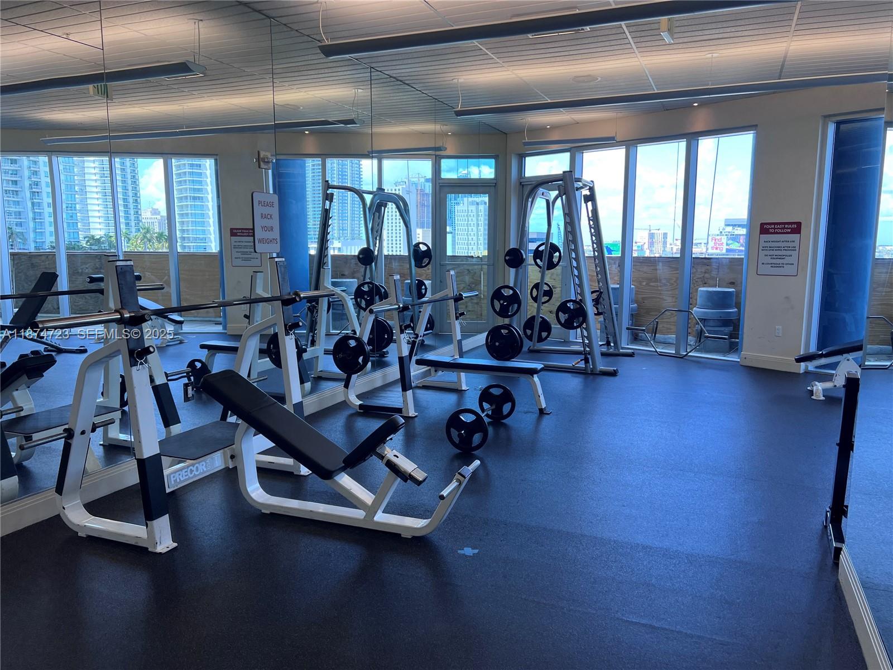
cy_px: 335
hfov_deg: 67.3
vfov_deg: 53.1
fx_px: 671
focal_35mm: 26
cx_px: 446
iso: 40
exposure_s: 1/238
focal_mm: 5.7
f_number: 1.5
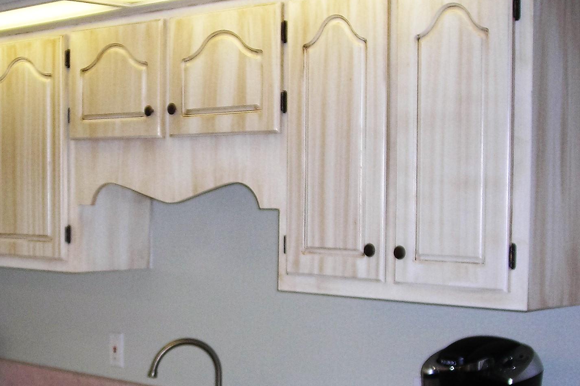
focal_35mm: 72
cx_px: 150
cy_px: 314
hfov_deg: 27.7
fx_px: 1160
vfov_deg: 18.7
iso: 59
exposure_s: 1/60.1
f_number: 3.2
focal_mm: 6.3
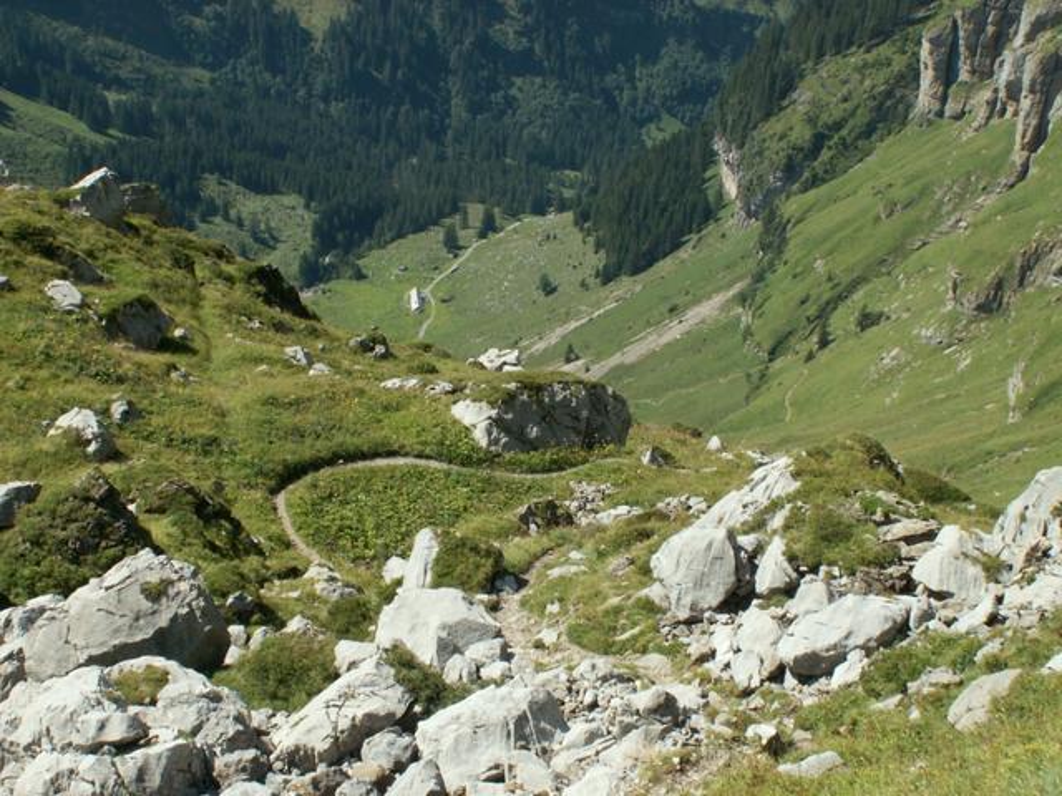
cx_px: 531
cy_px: 398
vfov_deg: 24.4
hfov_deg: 32.2
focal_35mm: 60
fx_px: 1841
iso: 50
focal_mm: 10.04
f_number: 8
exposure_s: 1/100
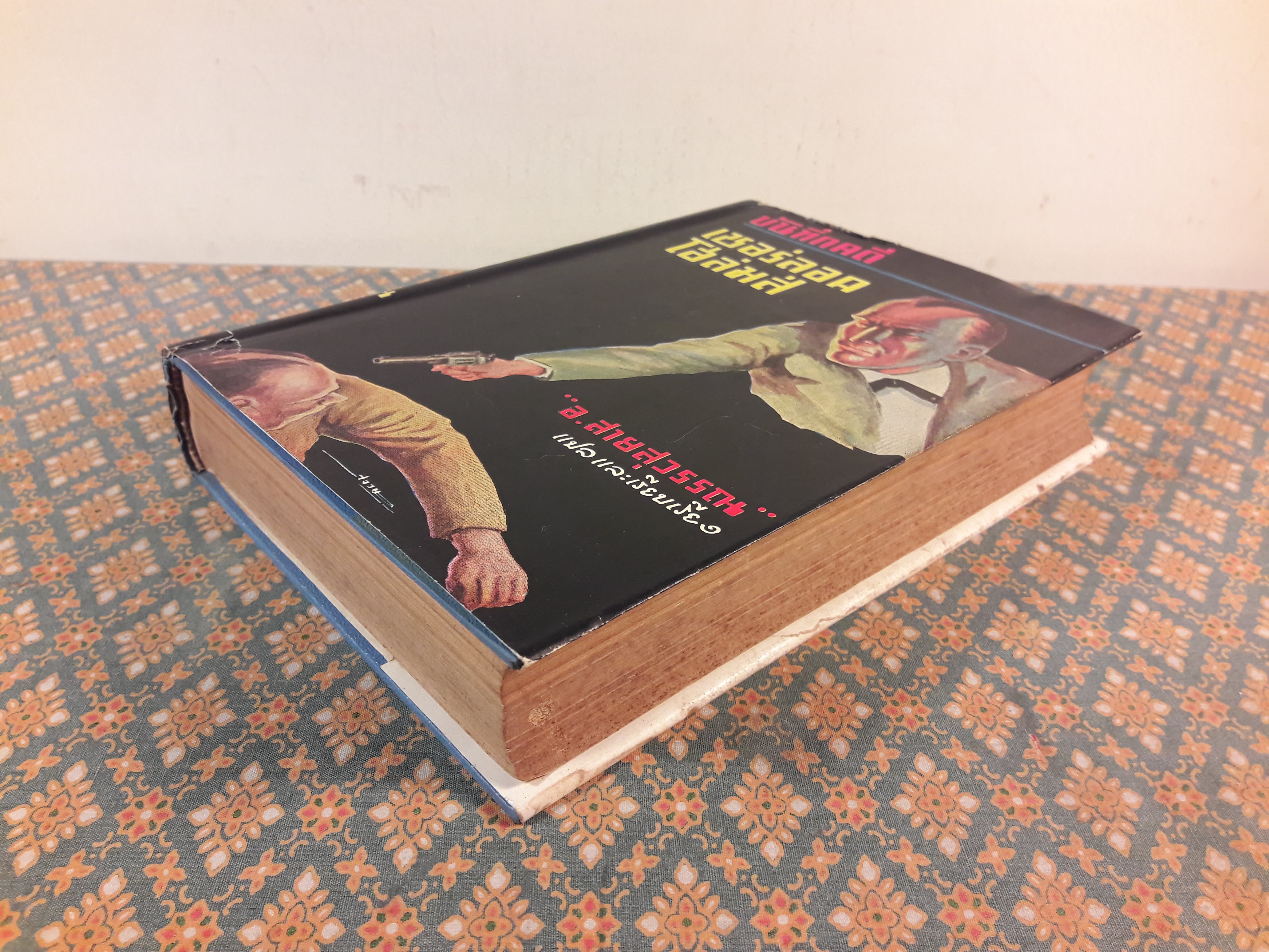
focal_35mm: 28
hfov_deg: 63.4
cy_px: 476
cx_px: 634
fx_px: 1026
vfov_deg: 49.7
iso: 80
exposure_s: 1/33
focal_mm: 3.7
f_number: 1.9
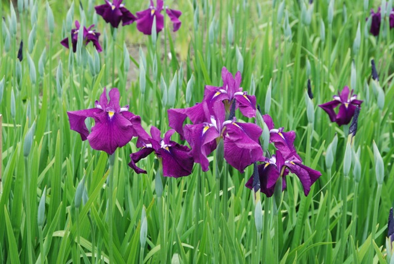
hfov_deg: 14.4
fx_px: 1561
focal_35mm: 142
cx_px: 197
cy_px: 132
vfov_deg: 9.6
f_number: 11
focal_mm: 95
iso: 400
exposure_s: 1/30
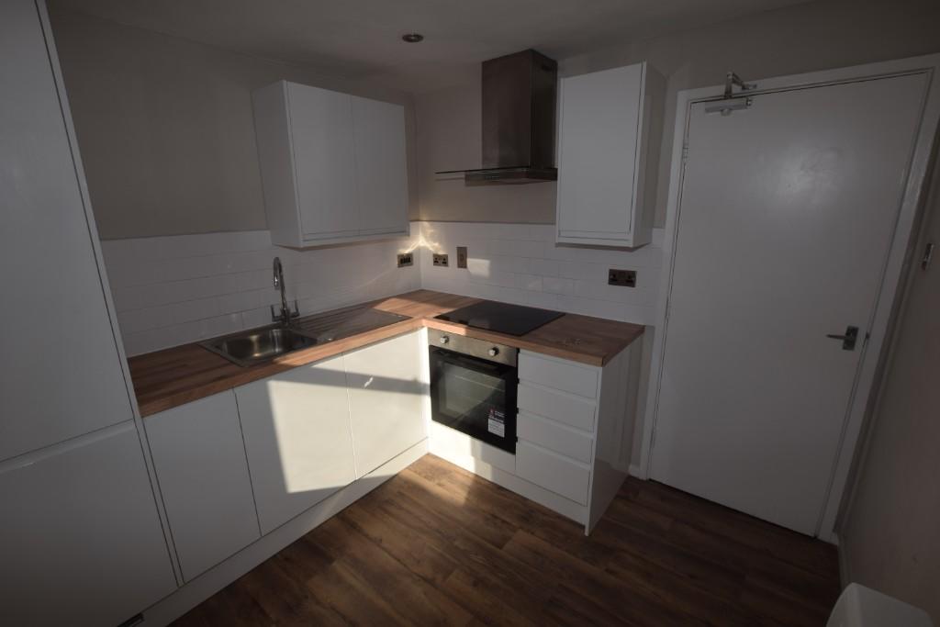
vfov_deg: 77.3
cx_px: 470
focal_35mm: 15
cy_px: 314
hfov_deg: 100.4
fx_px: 392
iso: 100
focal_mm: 10
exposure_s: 1/200
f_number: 9
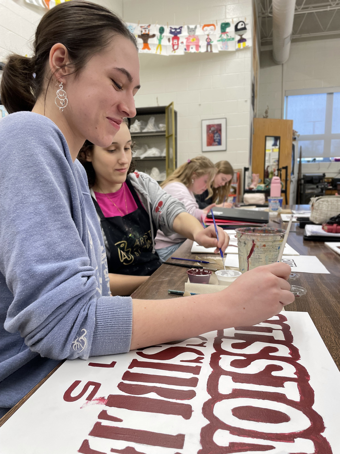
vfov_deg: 67.3
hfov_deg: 53.1
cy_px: 227
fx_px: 340
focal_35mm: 26
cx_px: 170
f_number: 1.6
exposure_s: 1/60
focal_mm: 4.2
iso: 100
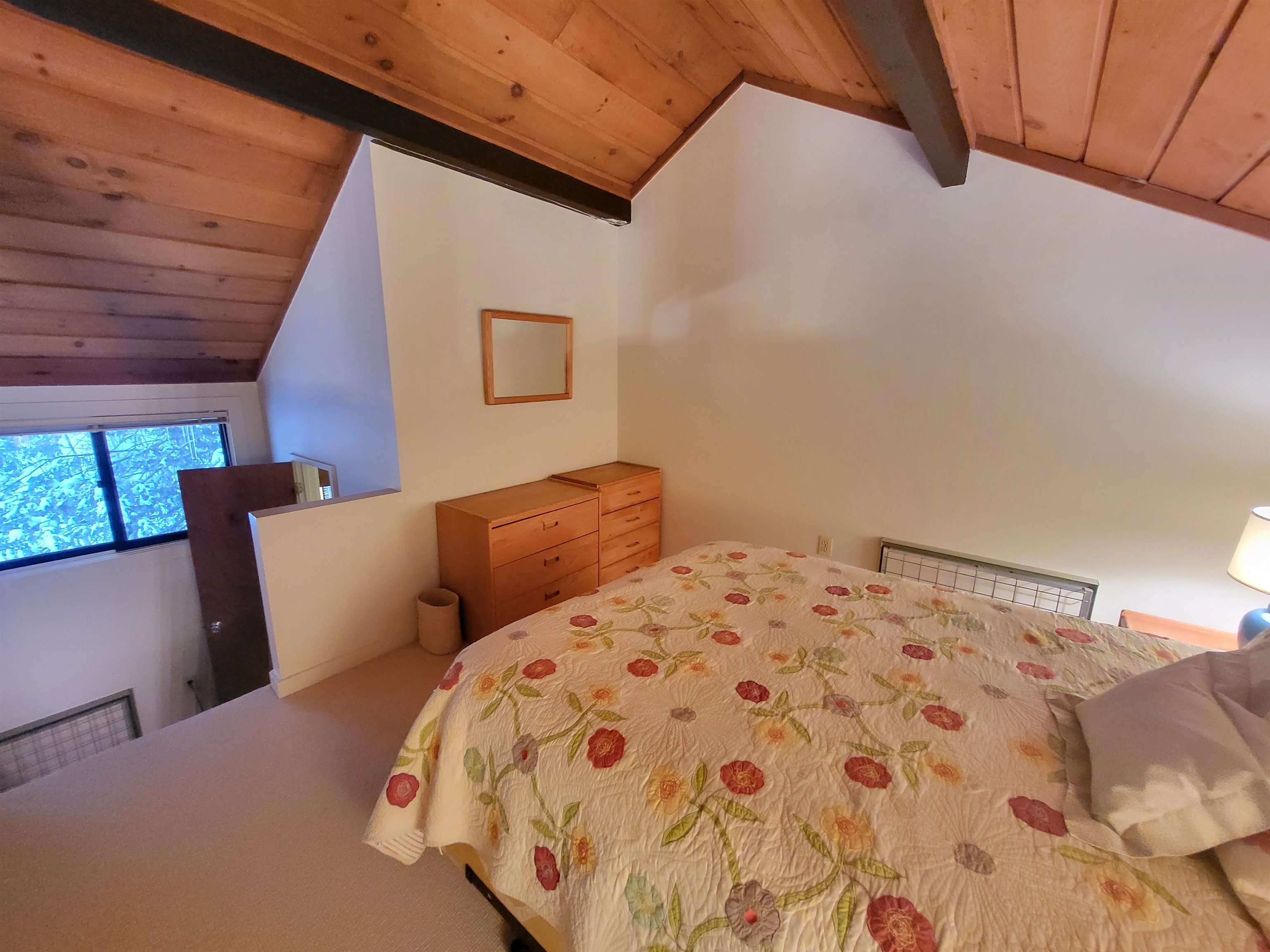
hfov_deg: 106.2
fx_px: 477
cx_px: 635
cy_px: 476
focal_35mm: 13
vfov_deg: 89.9
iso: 1250
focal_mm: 1.74
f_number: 2.2
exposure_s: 1/24
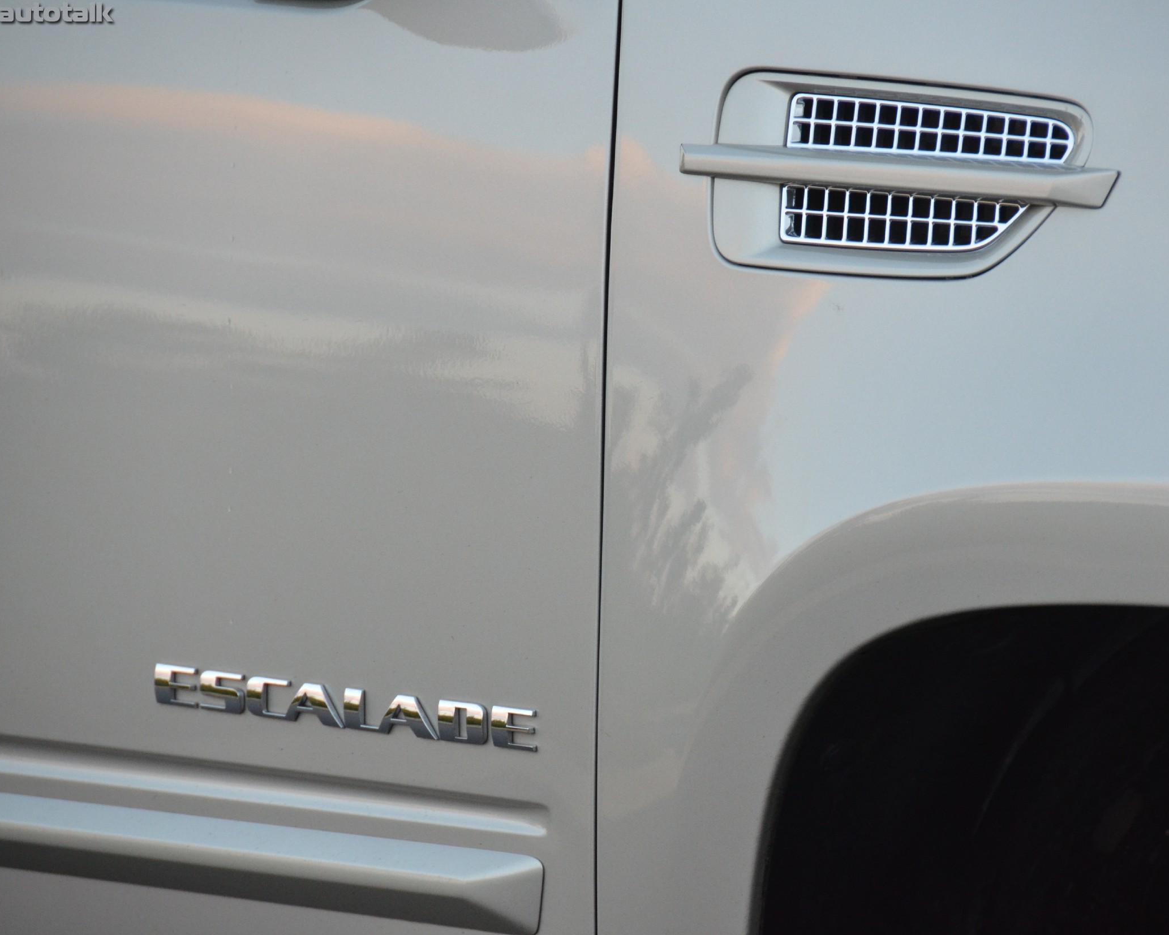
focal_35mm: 340
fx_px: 11764
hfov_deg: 5.7
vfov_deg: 4.6
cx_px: 694
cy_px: 468
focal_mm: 200
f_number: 5.6
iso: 1600
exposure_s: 1/320
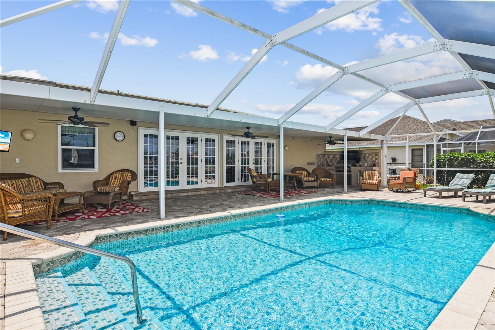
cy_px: 165
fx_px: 247
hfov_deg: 90.0
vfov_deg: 67.4
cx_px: 248
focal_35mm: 18
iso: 200
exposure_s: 1/400
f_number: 8
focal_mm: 12
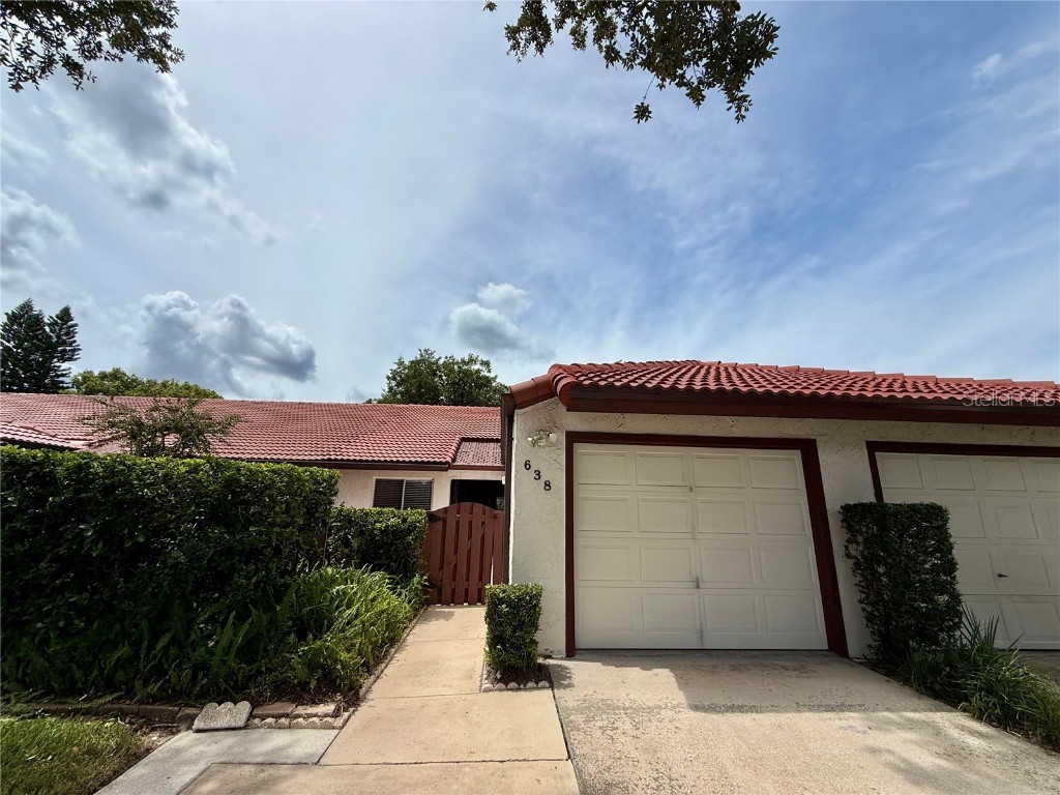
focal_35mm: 14
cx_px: 530
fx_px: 429
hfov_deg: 102.1
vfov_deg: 85.7
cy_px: 398
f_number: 2.2
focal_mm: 2.22
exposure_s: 1/4149
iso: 50
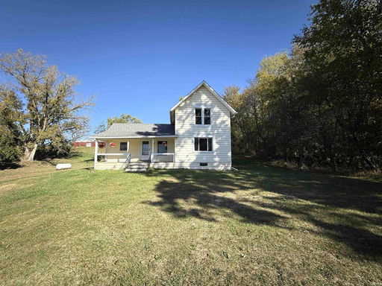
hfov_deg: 102.1
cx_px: 191
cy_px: 143
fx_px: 154
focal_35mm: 14
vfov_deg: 85.7
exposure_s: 1/1189
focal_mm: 2.22
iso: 50
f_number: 2.2
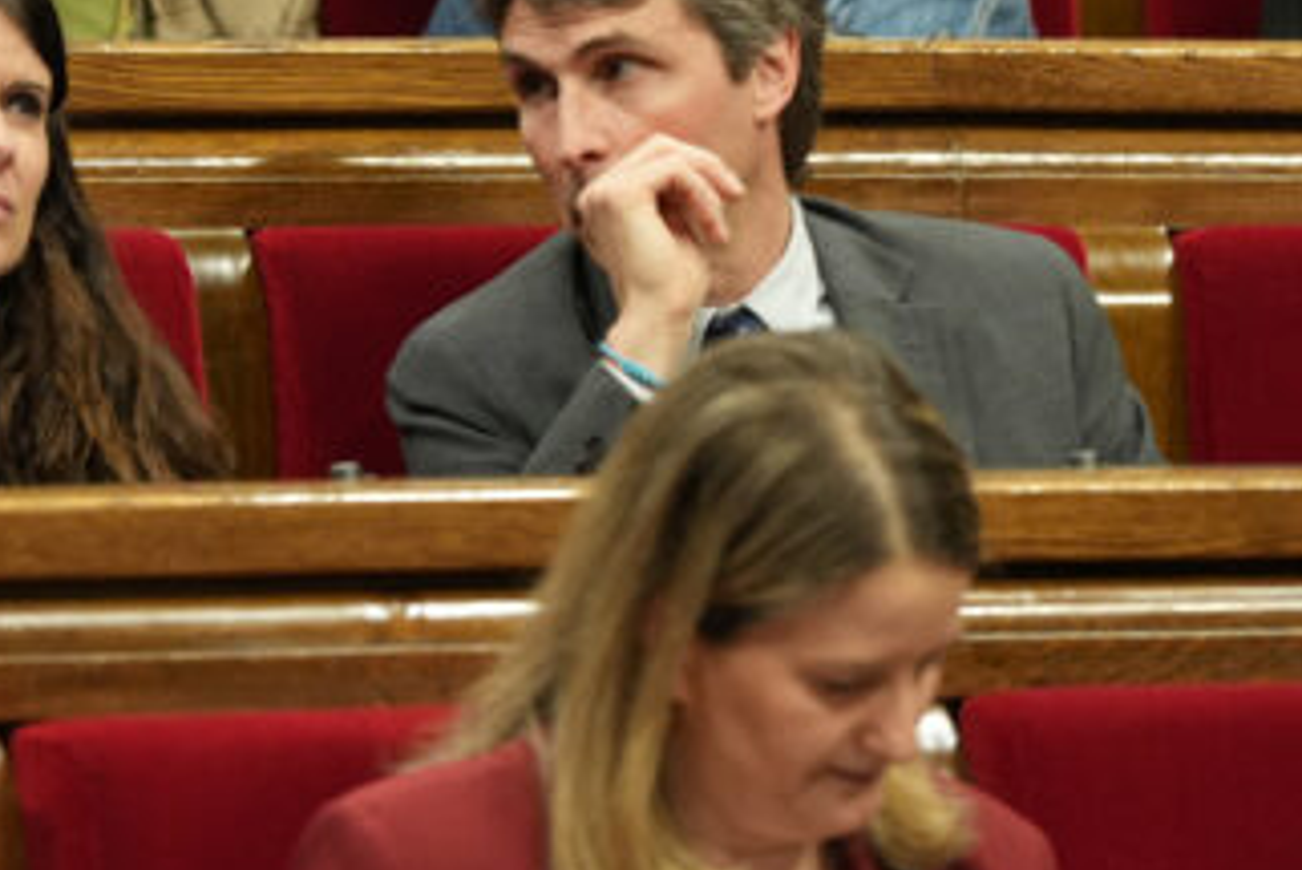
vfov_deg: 3.5
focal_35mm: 398
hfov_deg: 5.2
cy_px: 136
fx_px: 14400
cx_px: 299
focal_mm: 200
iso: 2500
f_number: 4.5
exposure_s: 1/125
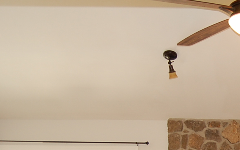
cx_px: 249
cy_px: 194
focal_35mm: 71
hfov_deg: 27.1
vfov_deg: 17.3
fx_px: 464
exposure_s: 1/60
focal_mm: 18
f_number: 3.5
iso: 400
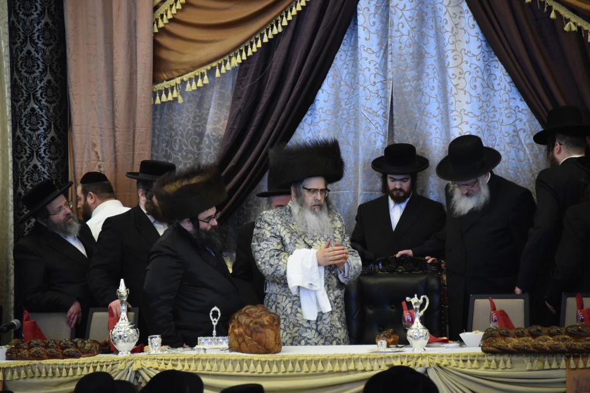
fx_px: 3770
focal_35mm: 230
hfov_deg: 8.9
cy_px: 196
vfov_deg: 6.0
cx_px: 295
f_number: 5.6
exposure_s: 1/80
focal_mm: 230
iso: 4000
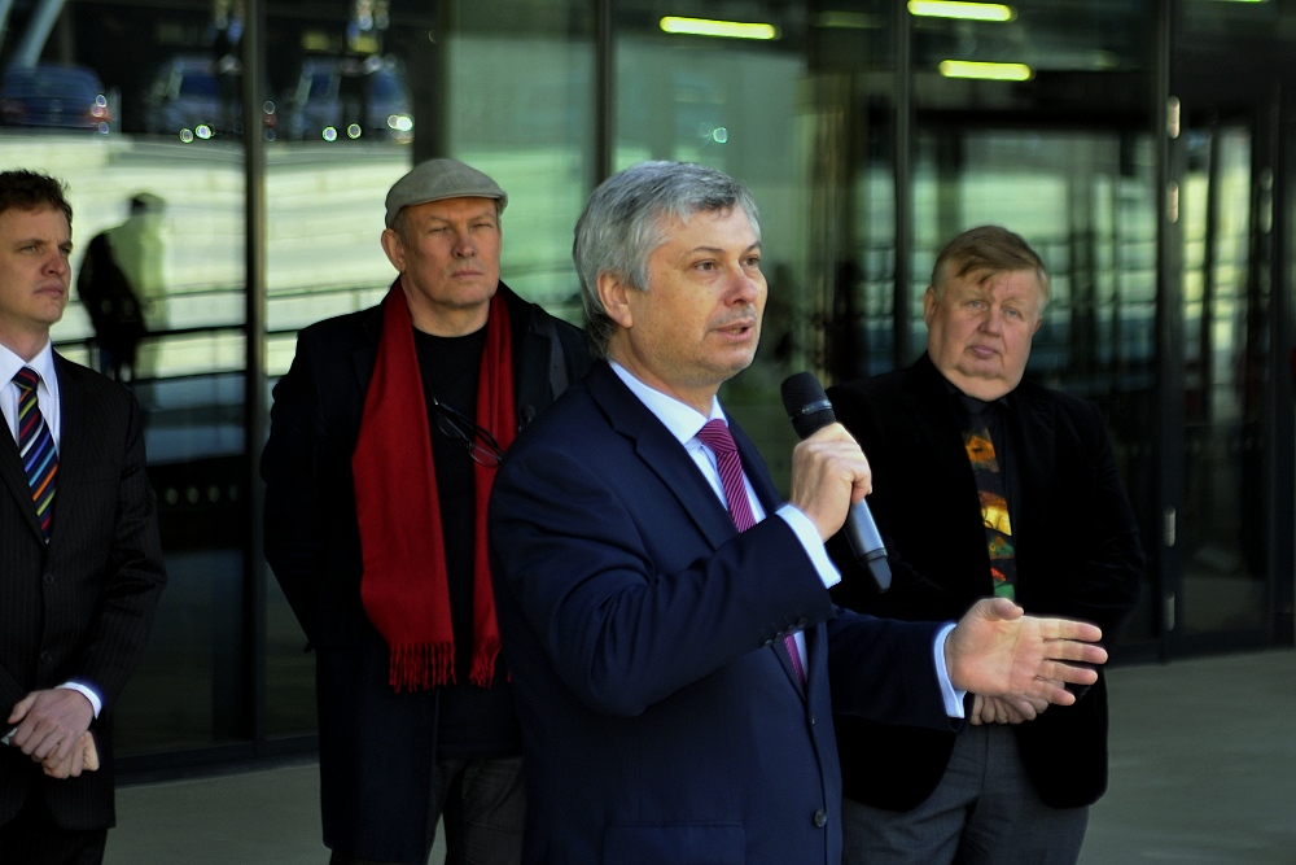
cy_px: 432
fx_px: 3780
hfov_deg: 19.5
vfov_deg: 13.0
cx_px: 648
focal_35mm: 105
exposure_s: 1/250
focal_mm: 70
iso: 200
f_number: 3.2
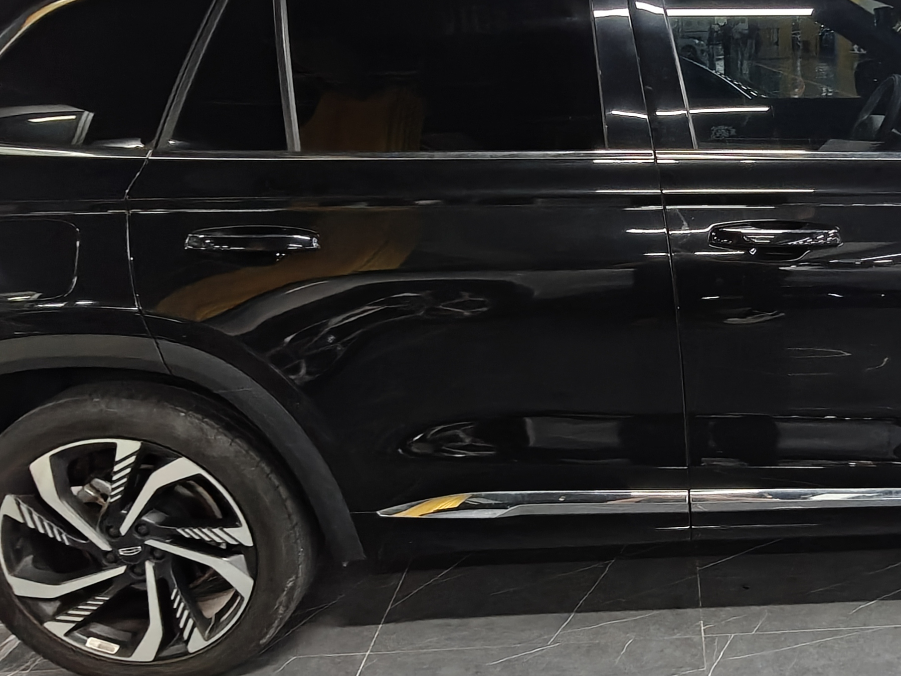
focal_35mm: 34
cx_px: 684
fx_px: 885
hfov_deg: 51.5
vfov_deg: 41.8
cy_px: 310
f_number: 2
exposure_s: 1/63
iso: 4000
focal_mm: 2.3
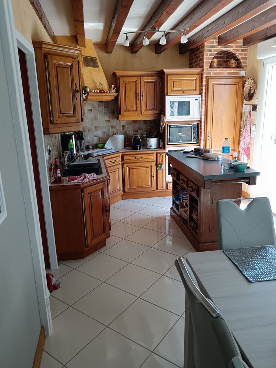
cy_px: 184
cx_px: 138
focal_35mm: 27
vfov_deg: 65.3
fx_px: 287
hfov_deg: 51.4
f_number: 1.9
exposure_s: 1/50
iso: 316
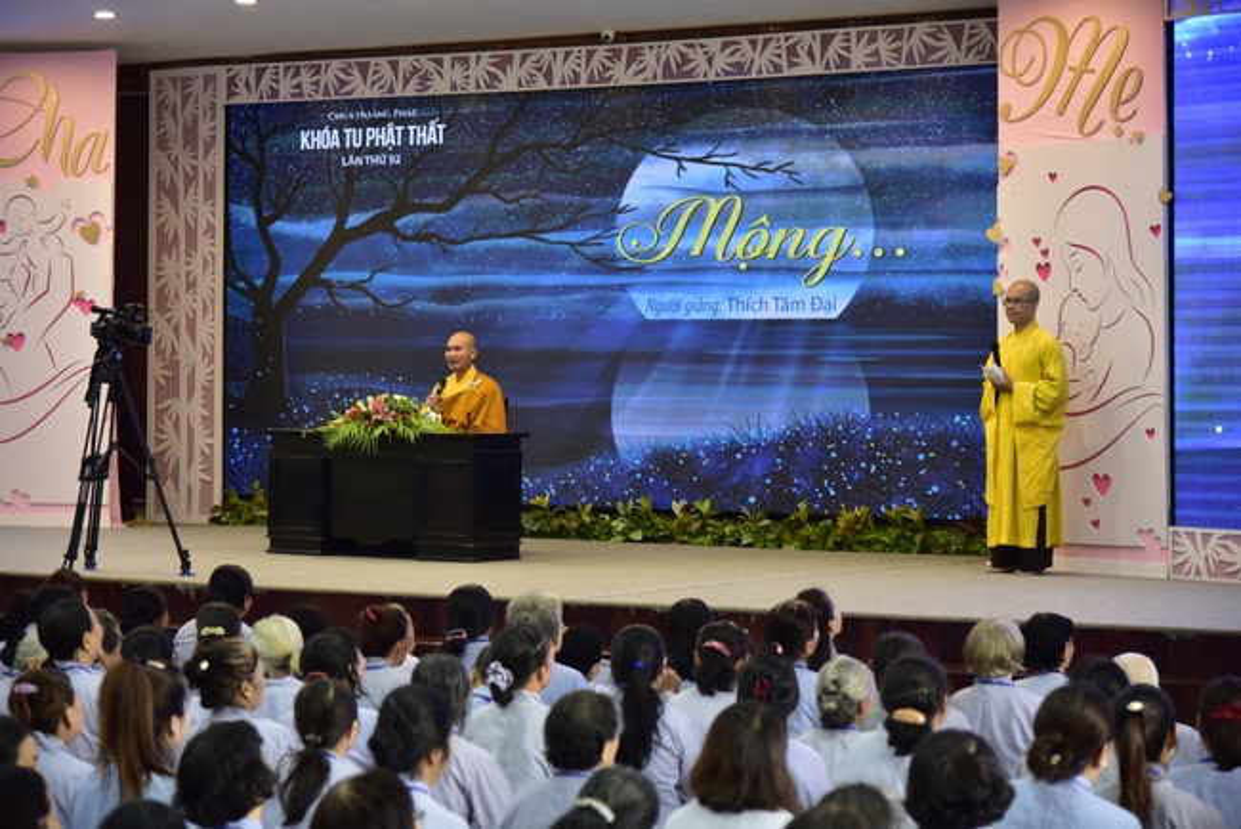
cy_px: 414
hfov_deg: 26.0
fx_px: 2690
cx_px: 620
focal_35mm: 78
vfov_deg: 17.5
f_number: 4
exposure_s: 1/50
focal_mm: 78
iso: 1000
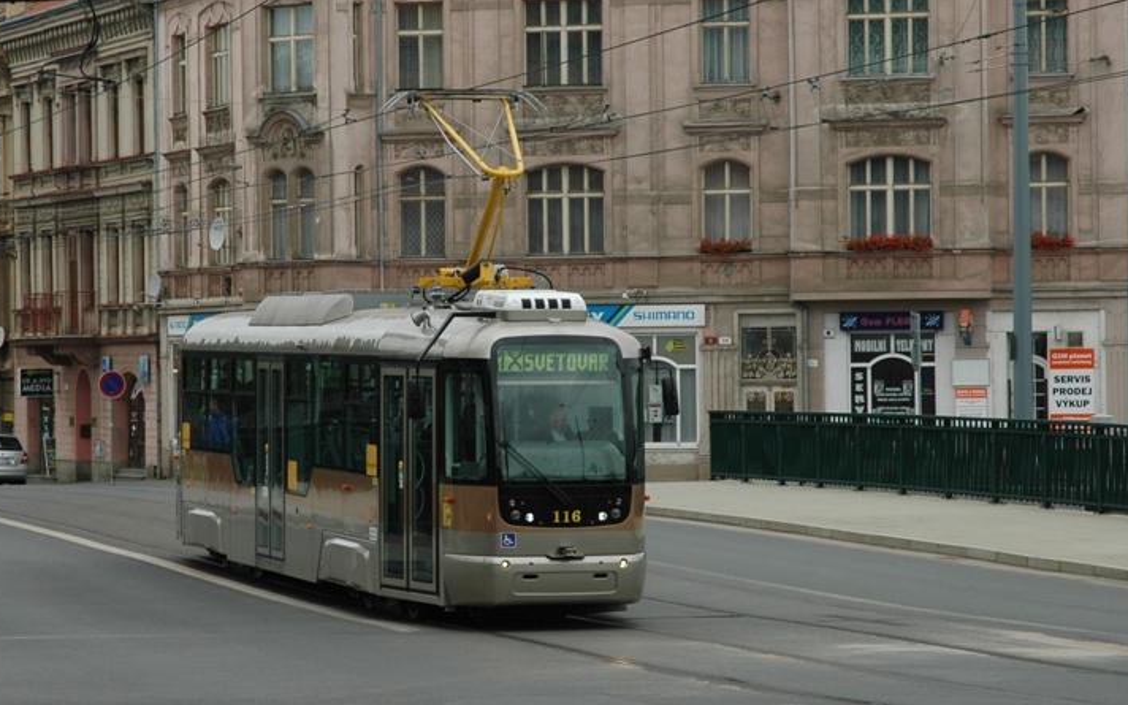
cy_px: 336
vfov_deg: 9.4
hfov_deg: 14.9
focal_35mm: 140
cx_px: 512
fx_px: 4304
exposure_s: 1/200
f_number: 7.1
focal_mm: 70
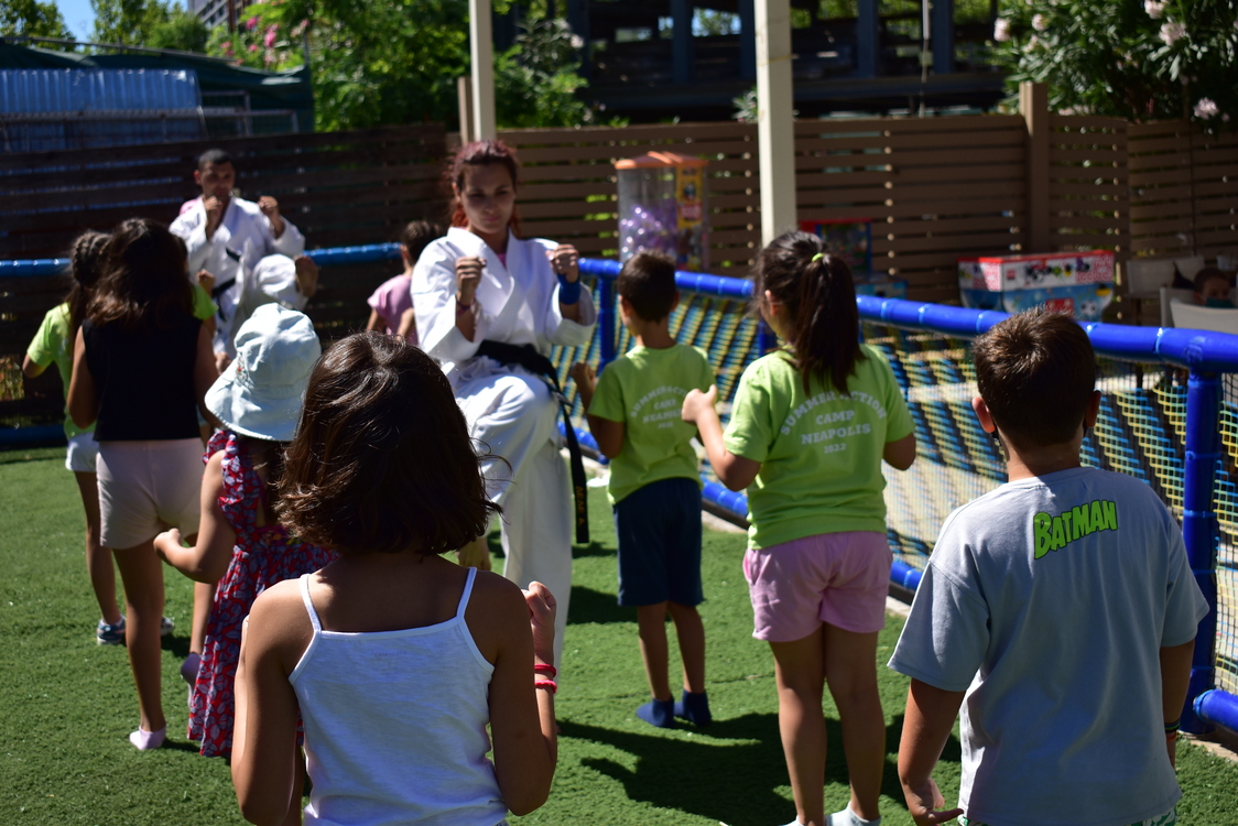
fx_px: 1806
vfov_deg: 25.8
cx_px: 619
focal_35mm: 52
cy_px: 413
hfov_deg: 37.8
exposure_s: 1/800
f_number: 4.5
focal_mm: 35
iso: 100
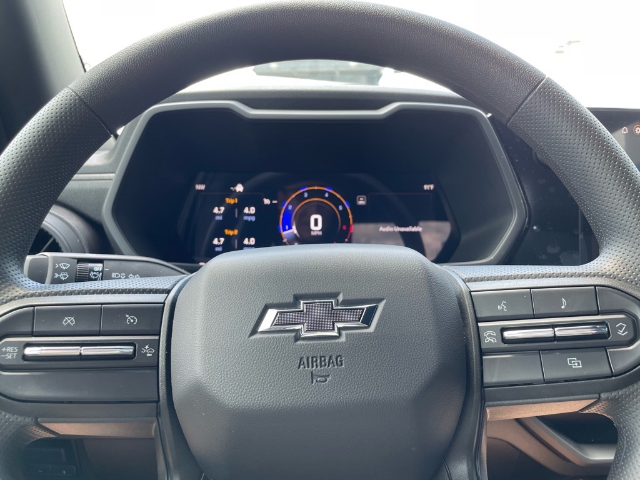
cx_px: 320
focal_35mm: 26
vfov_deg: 53.1
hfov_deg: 67.3
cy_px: 240
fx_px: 481
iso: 64
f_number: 1.6
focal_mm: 4.2
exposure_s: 1/121
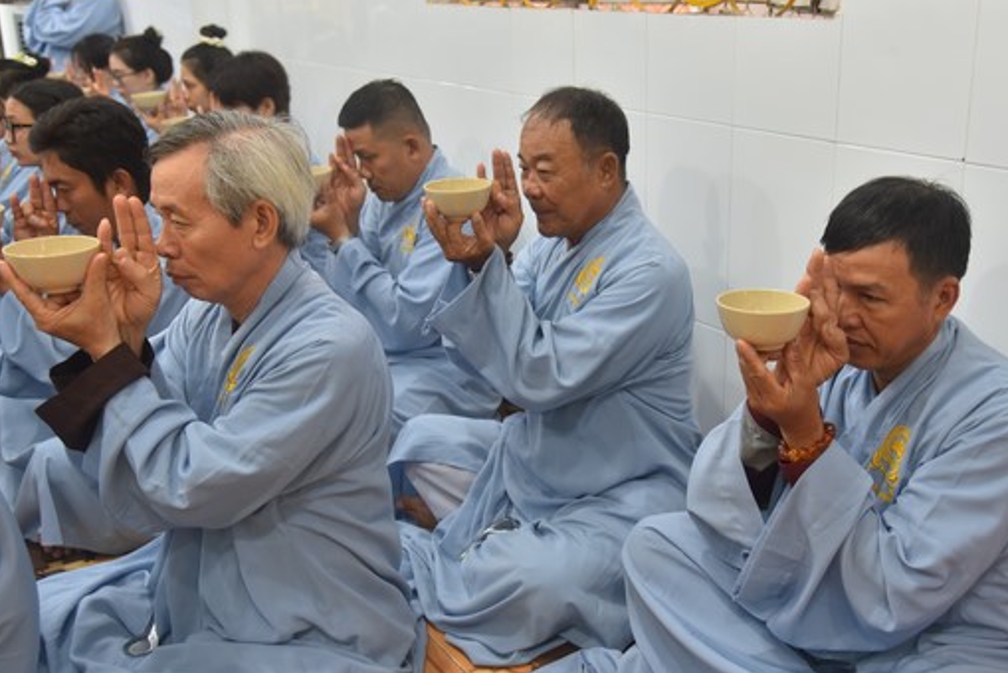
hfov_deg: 49.3
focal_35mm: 39
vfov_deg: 34.2
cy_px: 297
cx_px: 584
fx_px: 1093
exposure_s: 1/60
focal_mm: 32
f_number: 4
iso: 560
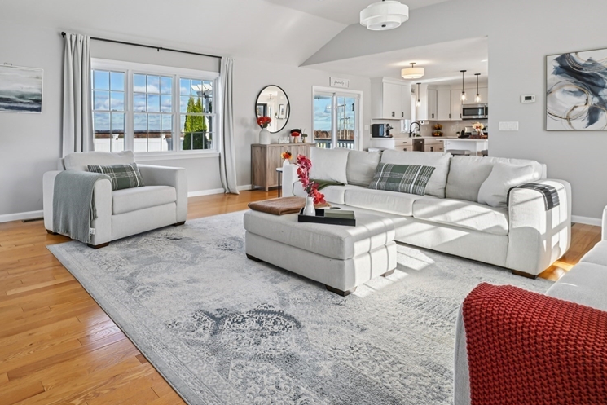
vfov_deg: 55.8
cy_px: 128
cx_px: 231
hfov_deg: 77.3
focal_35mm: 22
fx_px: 371
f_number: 8
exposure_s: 1/25
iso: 100
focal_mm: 16
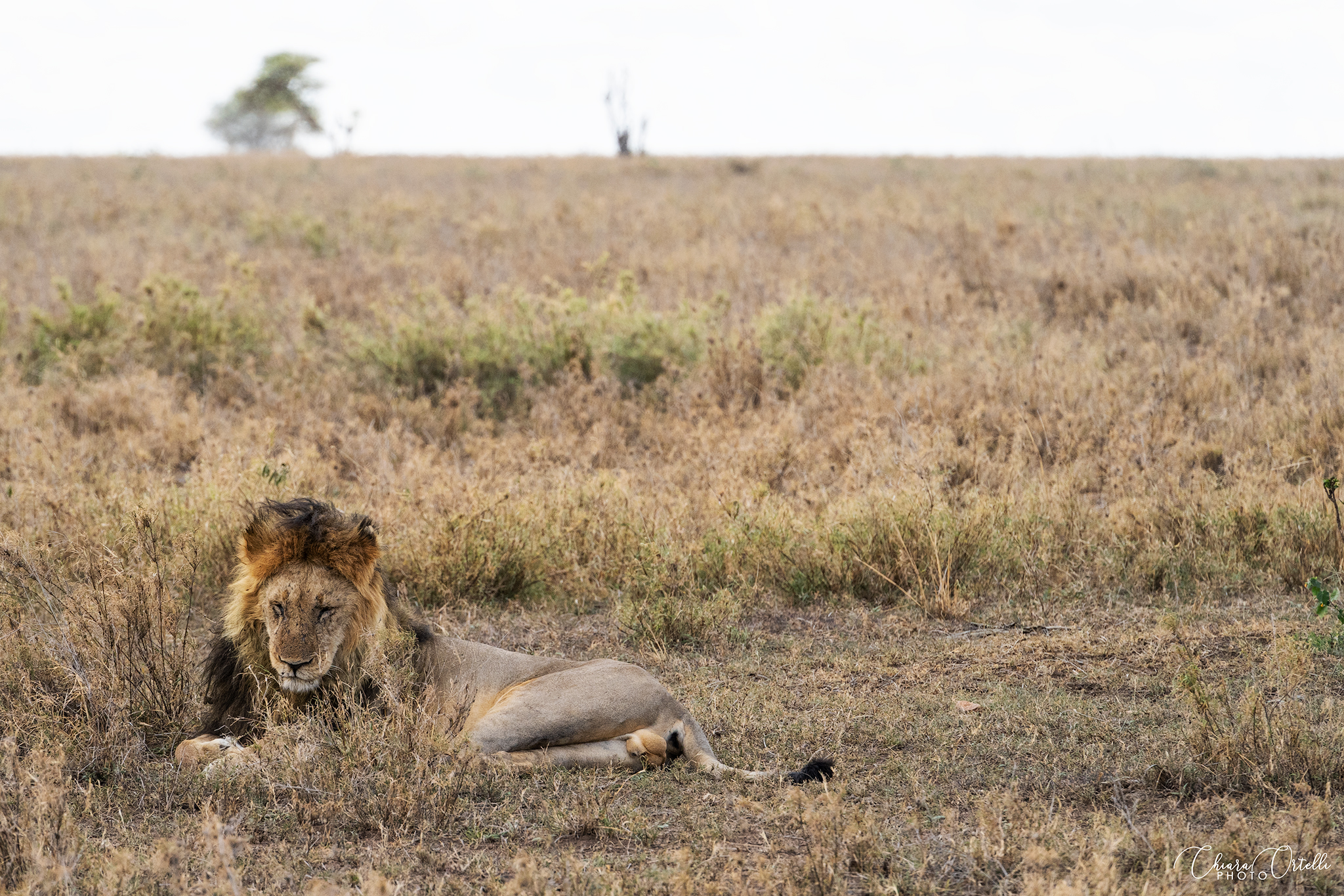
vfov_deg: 4.6
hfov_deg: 6.9
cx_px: 672
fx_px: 11198
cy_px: 448
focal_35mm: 300
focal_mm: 300
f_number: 8
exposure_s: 1/1000
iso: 800
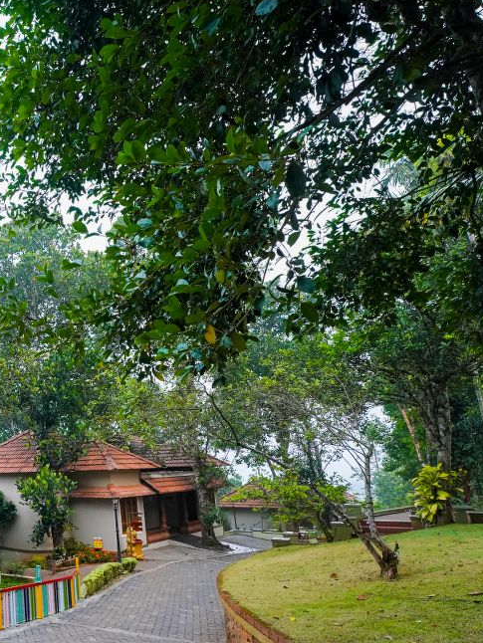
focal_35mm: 25
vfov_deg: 68.6
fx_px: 465
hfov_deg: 41.8
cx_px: -64
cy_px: 388
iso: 3200
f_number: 8
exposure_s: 1/250
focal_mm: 14
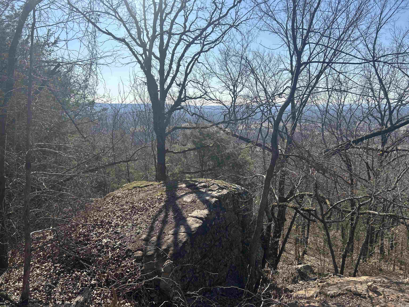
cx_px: 204
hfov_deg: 67.3
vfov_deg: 53.1
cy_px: 154
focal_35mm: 26
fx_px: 307
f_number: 1.5
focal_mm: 5.7
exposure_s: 1/3704
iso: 50
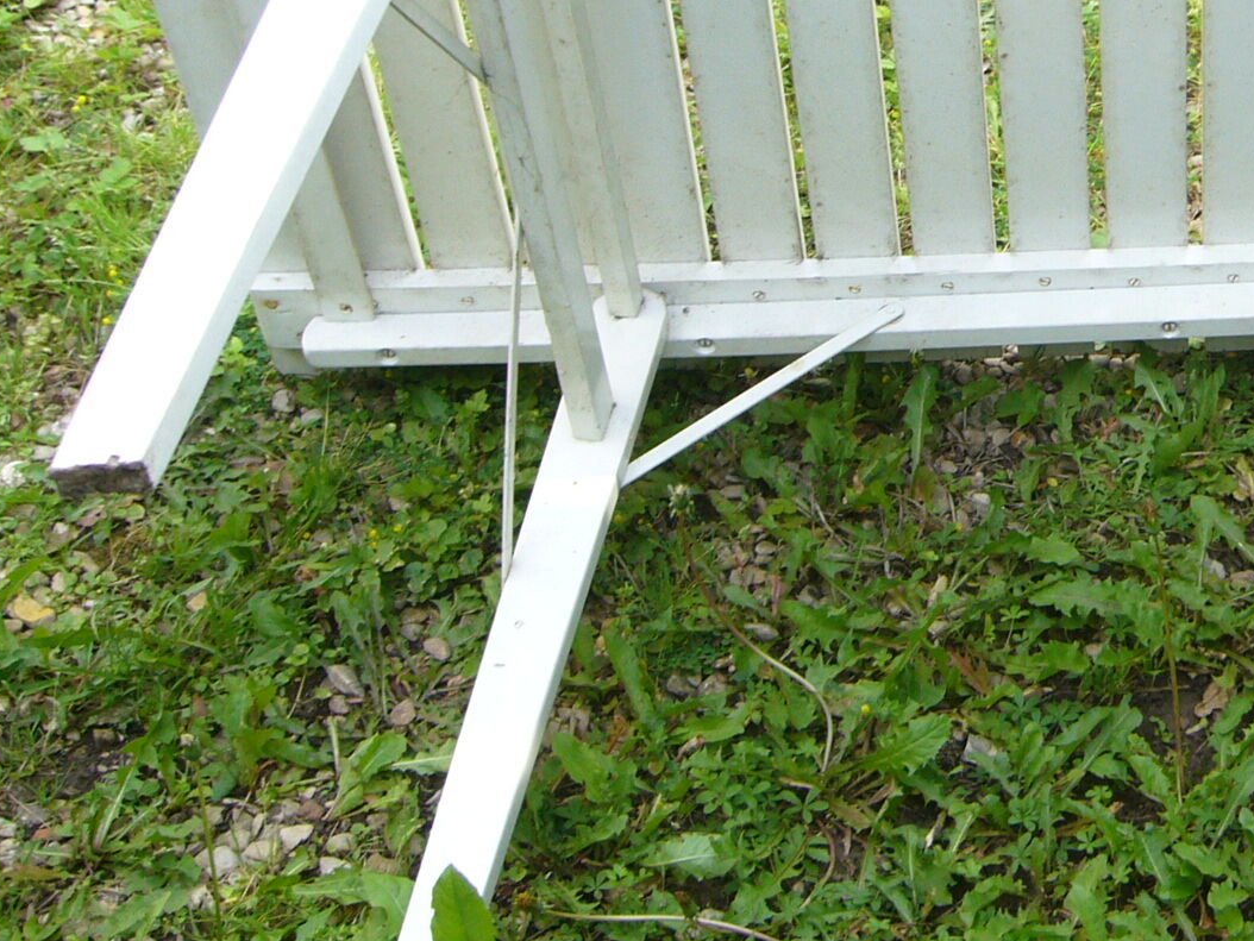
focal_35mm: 68
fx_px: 2464
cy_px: 219
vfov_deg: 21.4
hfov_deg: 27.5
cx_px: 1143
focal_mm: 5.8
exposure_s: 1/125
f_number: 2.8
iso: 80
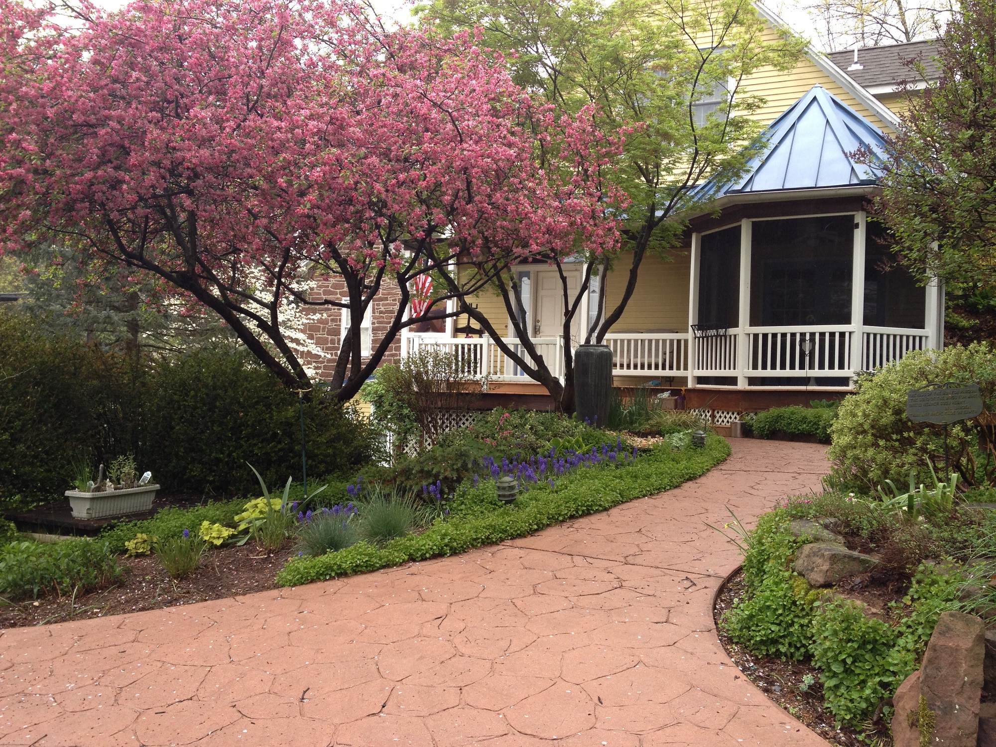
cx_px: 498
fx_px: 1007
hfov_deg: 52.6
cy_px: 374
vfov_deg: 40.7
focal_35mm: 35
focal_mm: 4.28
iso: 64
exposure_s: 1/120
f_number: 2.4
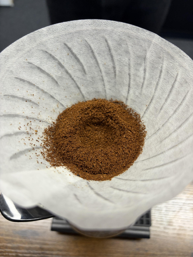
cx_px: 96
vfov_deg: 67.3
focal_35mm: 26
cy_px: 128
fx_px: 193
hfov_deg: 53.1
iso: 125
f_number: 1.6
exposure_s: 1/100
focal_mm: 5.96
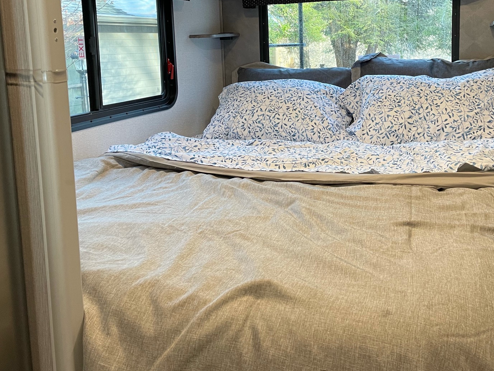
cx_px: 281
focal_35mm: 38
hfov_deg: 48.8
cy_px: 119
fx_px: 542
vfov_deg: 37.3
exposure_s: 1/60
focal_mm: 4.2
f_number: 1.6
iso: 125
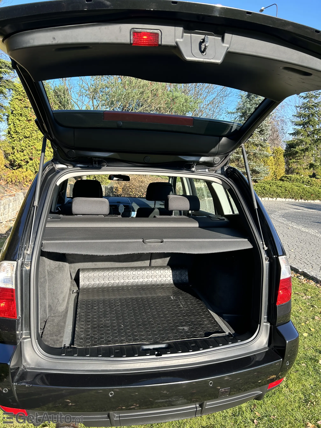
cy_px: 214
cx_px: 160
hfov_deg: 53.1
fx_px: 321
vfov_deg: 67.3
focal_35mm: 26
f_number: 1.5
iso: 50
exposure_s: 1/639
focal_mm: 5.7
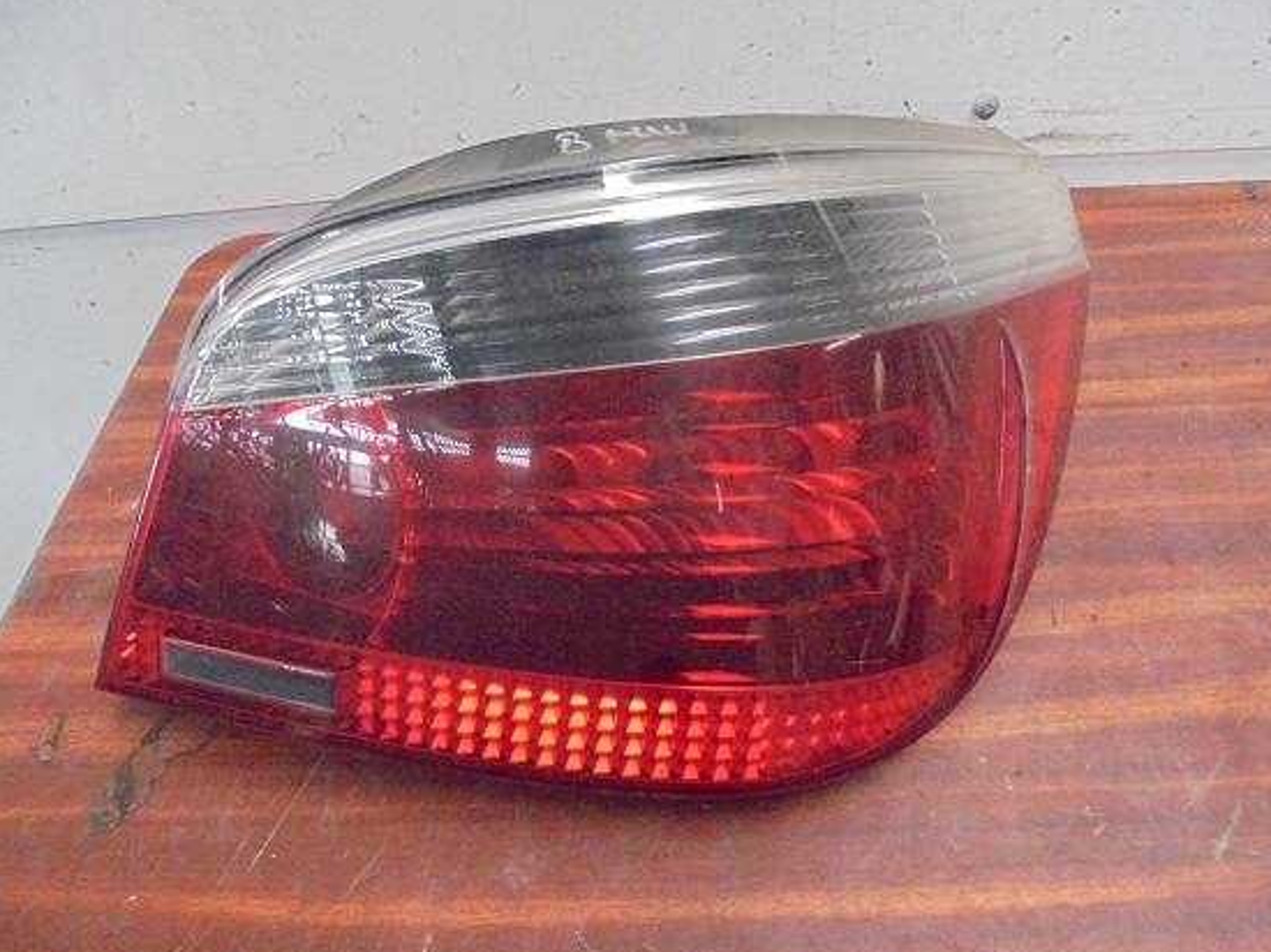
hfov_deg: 65.3
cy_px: 483
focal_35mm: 27
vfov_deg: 51.3
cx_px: 655
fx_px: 991
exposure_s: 1/13
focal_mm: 4.6
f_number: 3.5
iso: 800
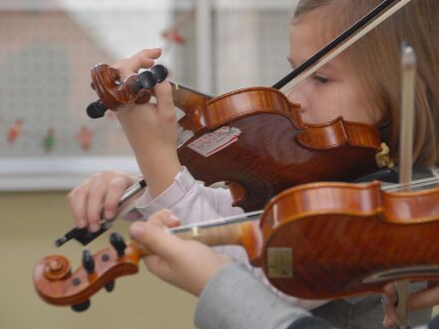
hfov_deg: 9.0
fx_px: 2795
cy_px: 164
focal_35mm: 221
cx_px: 233
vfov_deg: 6.7
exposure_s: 1/50
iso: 400
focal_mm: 135
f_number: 7.1
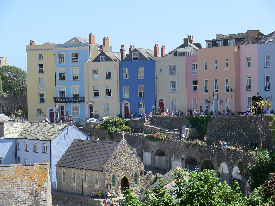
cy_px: 103
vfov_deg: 14.1
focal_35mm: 105
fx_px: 834
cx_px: 138
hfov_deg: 18.7
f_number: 5
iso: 64
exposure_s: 1/250
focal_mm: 18.8
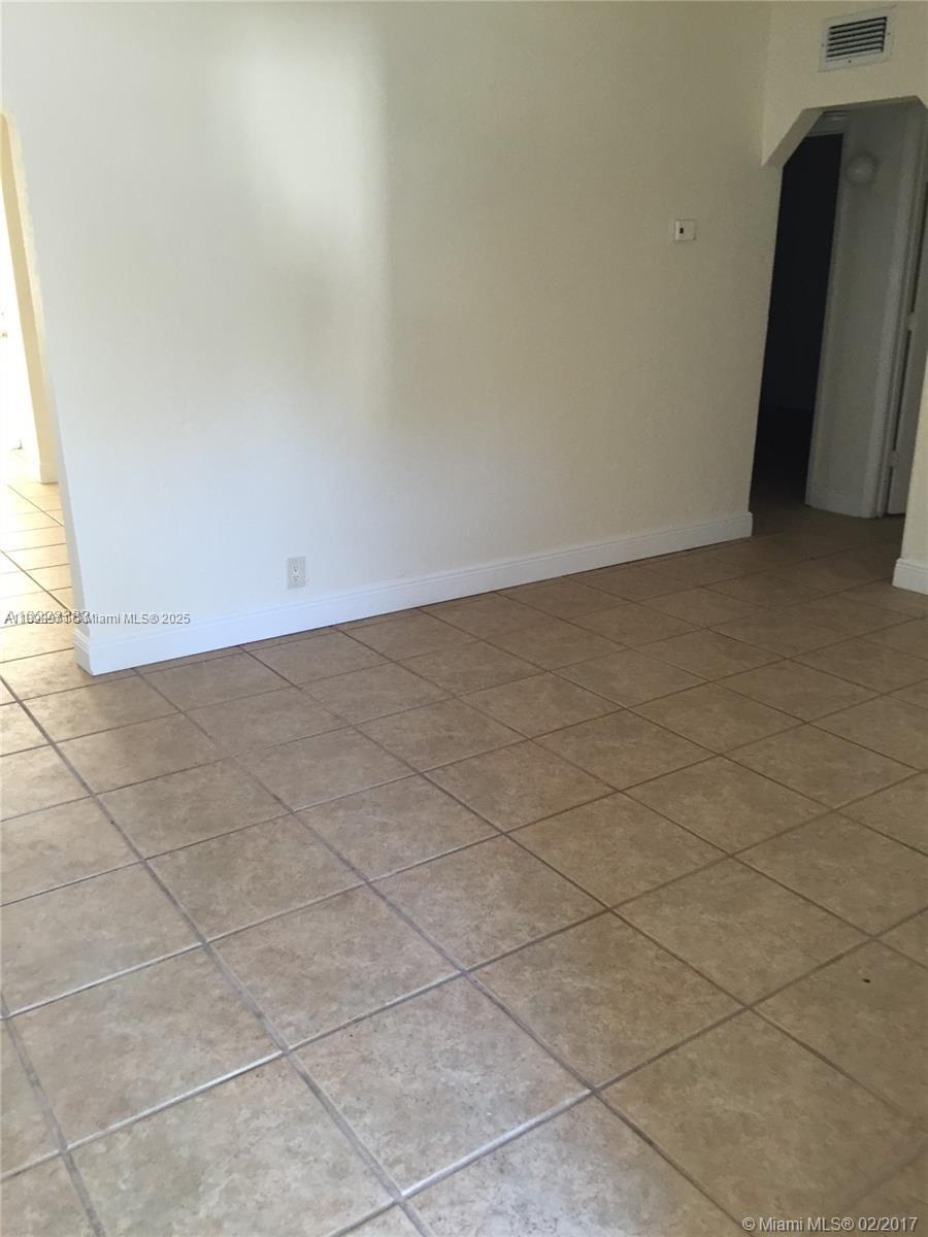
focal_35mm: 29
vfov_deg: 61.7
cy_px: 618
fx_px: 1037
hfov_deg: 48.2
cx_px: 464
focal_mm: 4.15
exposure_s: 1/30
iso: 100
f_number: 2.2
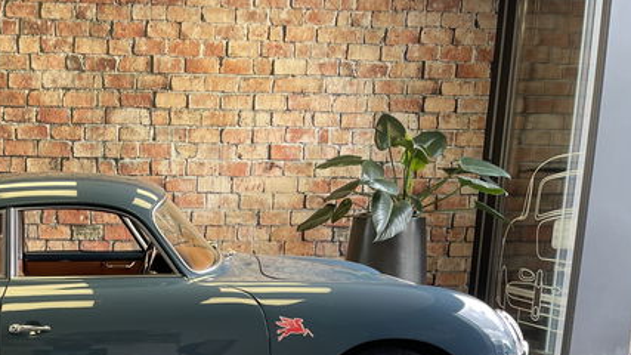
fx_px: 820
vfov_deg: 23.4
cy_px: 354
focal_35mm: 49
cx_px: 100
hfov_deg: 39.9
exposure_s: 1/100
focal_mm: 5.1
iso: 64
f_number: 1.6
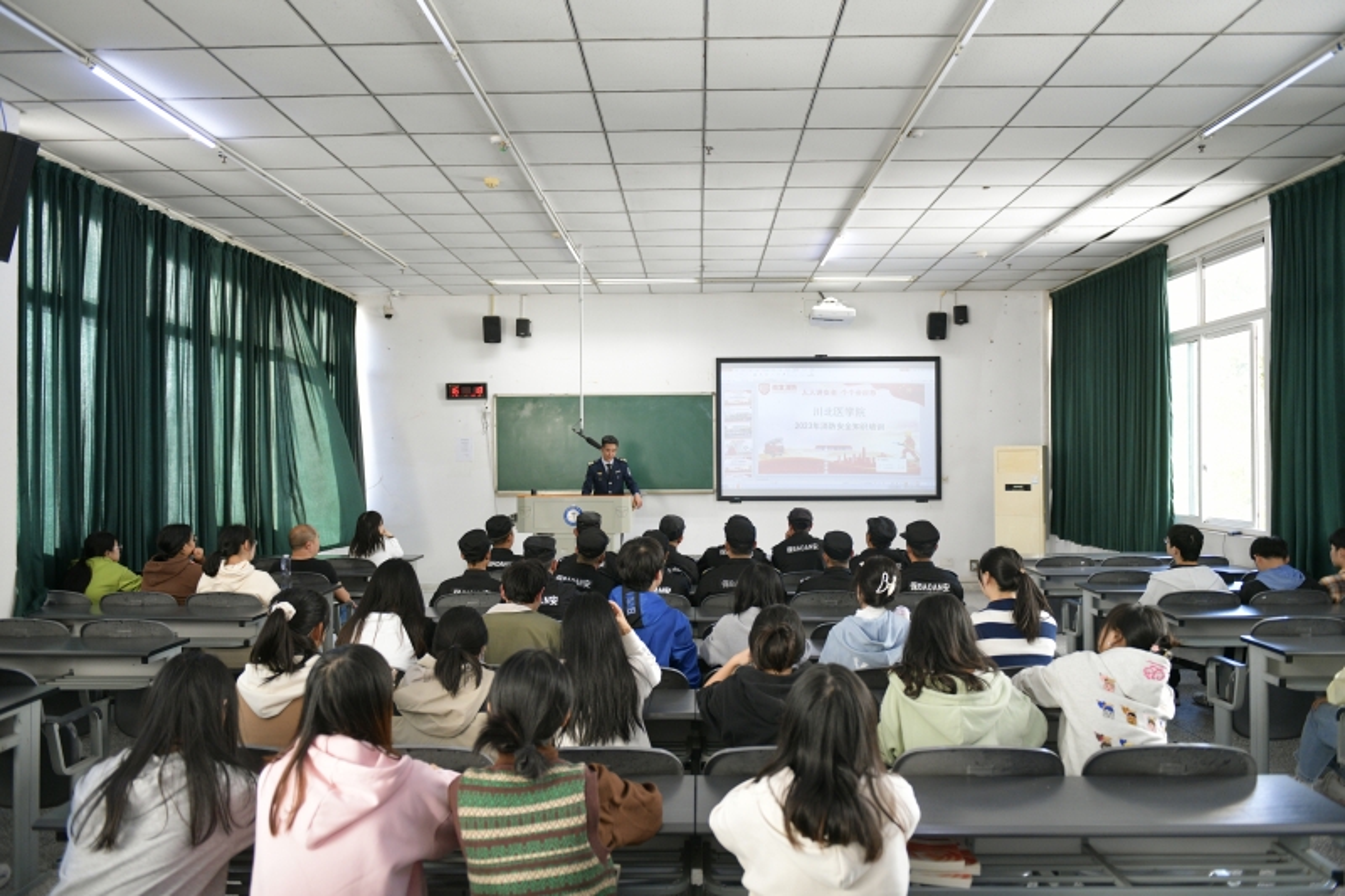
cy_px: 448
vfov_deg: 53.1
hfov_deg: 73.8
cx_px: 672
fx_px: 896
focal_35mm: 24
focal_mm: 24
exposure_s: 1/250
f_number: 2.8
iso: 1600
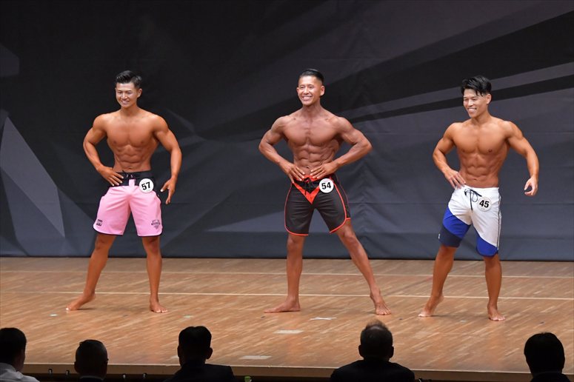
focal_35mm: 202
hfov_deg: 10.2
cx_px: 287
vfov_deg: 6.8
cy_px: 191
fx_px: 3219
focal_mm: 135
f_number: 5.6
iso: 6400
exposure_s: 1/400
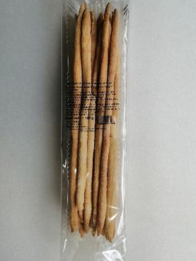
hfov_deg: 45.4
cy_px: 117
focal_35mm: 31
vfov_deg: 58.2
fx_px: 234
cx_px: 100
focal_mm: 3.95
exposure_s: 1/130
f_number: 1.8
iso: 50
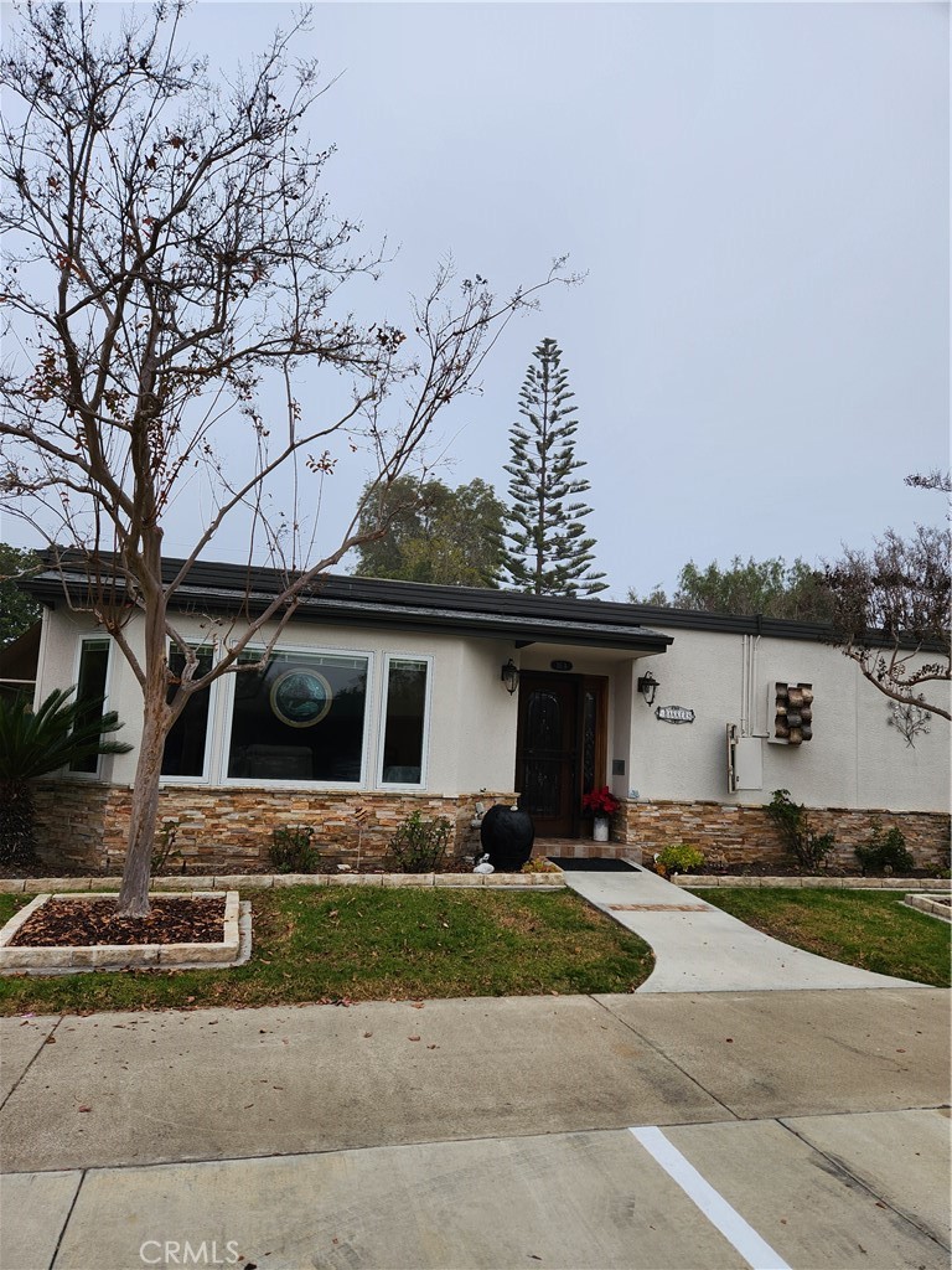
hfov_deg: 58.9
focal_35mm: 23
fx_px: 843
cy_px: 635
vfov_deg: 73.9
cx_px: 476
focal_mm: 5.4
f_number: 1.8
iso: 50
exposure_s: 1/180
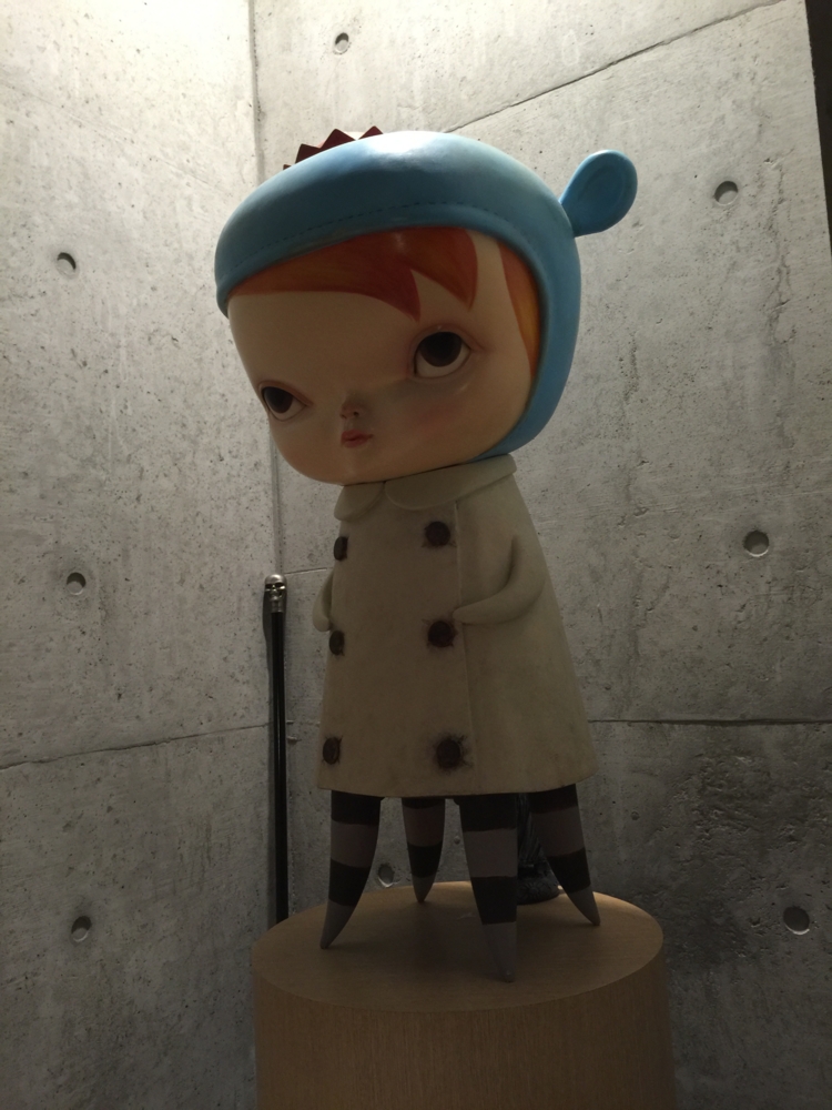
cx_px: 416
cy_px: 555
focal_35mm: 29
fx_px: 929
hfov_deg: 48.2
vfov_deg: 61.7
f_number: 2.2
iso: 64
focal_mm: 4.15
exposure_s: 1/4
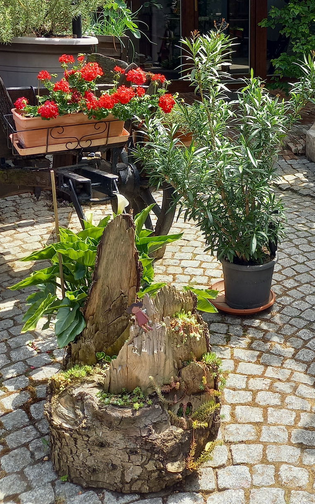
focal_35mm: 46
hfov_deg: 27.2
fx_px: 632
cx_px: 271
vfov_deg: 41.6
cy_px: 101
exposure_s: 1/231
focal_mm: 4.65
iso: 50
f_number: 1.8
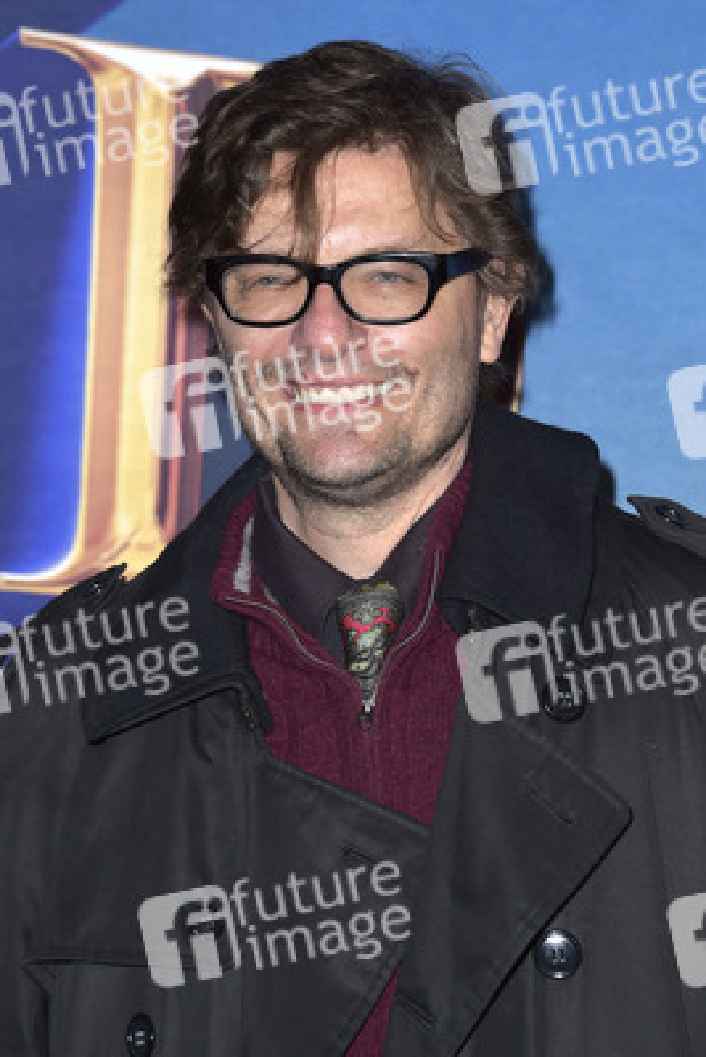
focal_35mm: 135
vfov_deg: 15.2
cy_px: 528
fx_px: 3968
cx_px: 353
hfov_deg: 10.2
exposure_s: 1/250
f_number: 6.3
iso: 320
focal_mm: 135
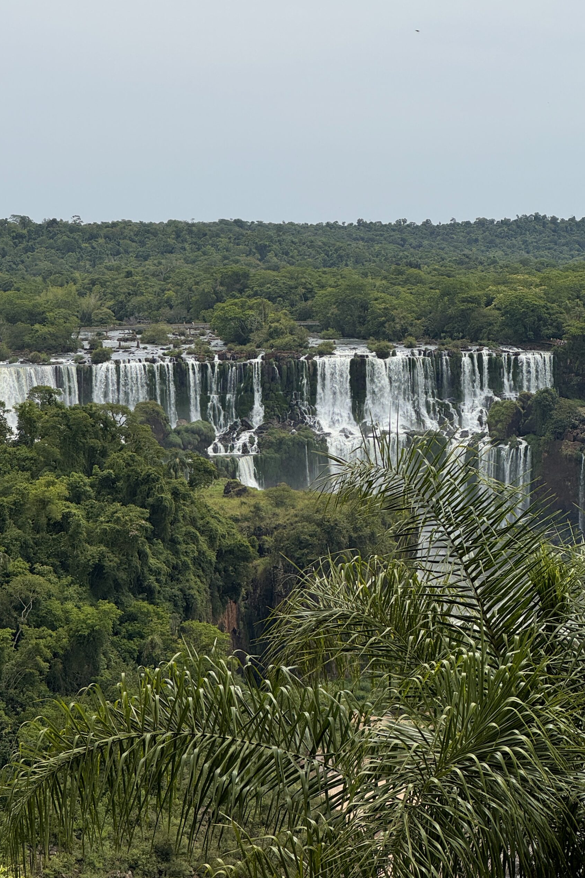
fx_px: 1974
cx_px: 263
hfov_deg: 16.8
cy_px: 437
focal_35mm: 81
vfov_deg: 25.1
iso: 25
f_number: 2.8
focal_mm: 9
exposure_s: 1/1393
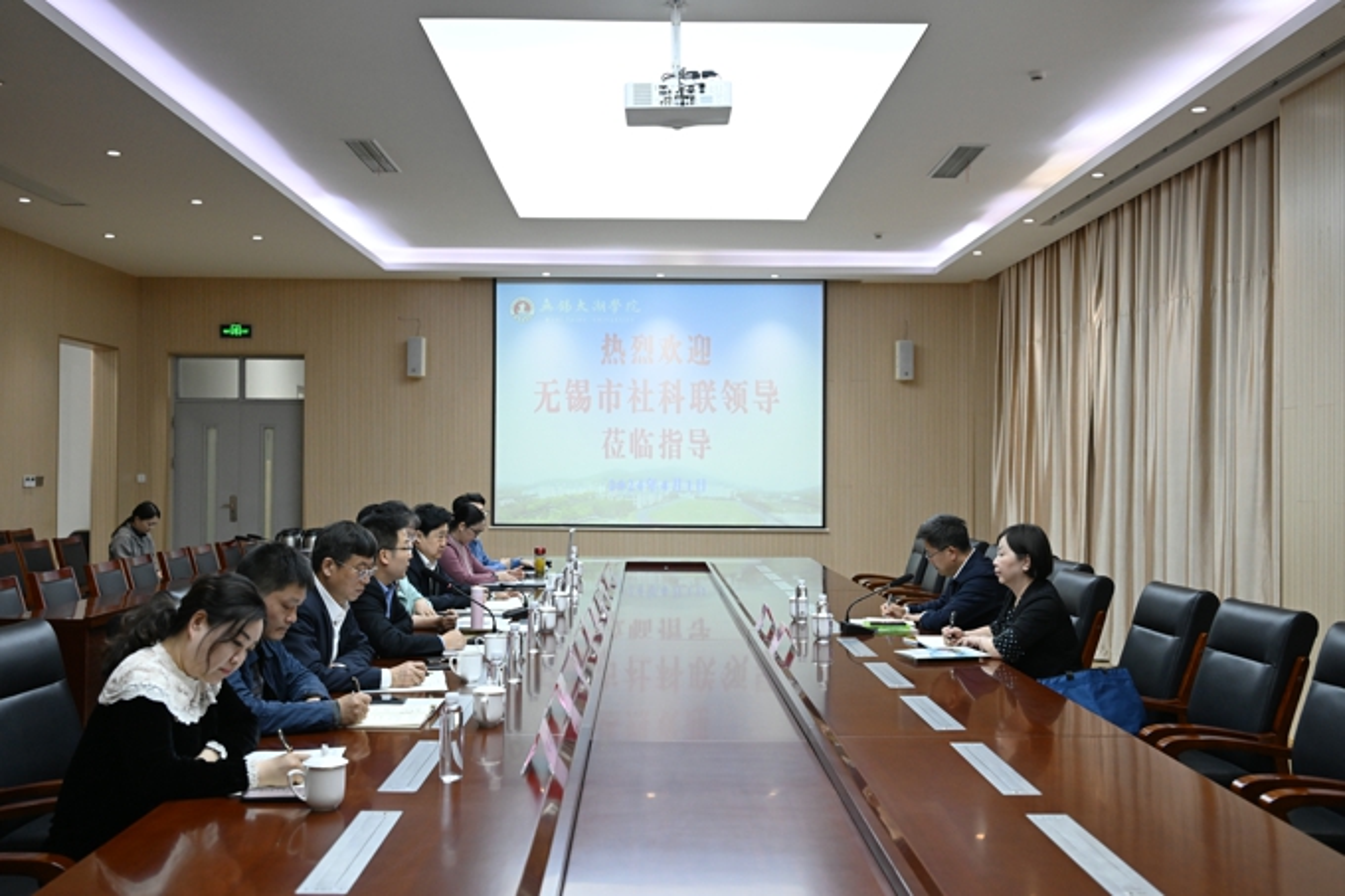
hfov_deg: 55.1
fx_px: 1289
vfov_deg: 38.3
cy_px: 448
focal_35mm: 34
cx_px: 672
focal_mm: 34.5
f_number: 4
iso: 2200
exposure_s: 1/250
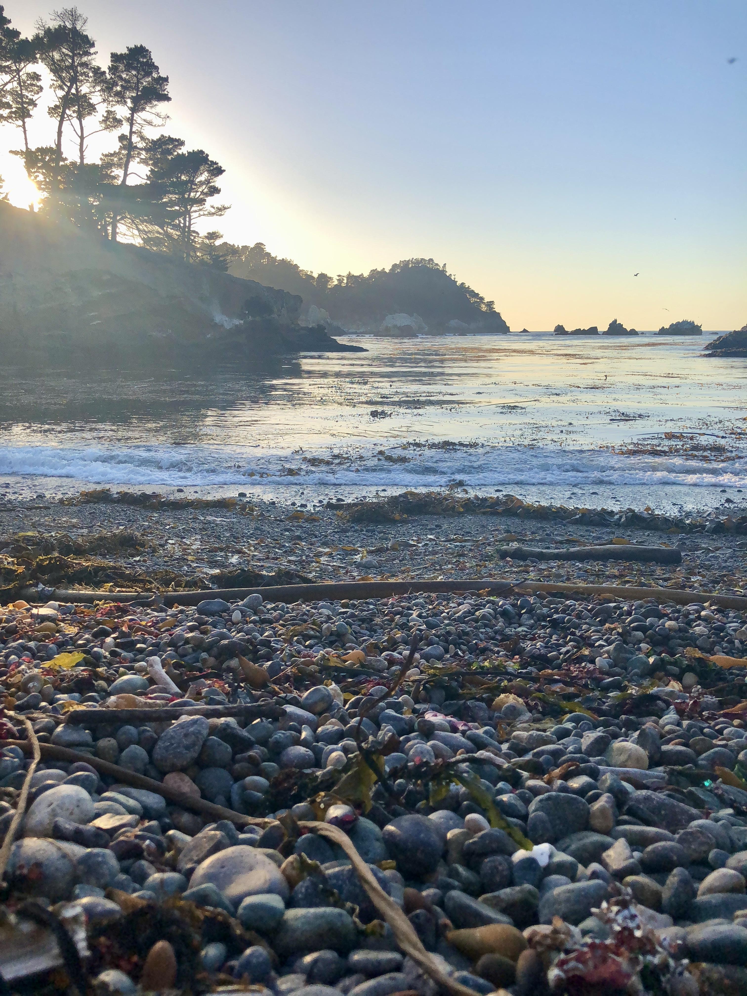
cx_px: 374
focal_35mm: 28
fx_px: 806
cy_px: 498
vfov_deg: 63.4
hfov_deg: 49.7
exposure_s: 1/1453
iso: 20
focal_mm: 4
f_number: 1.8
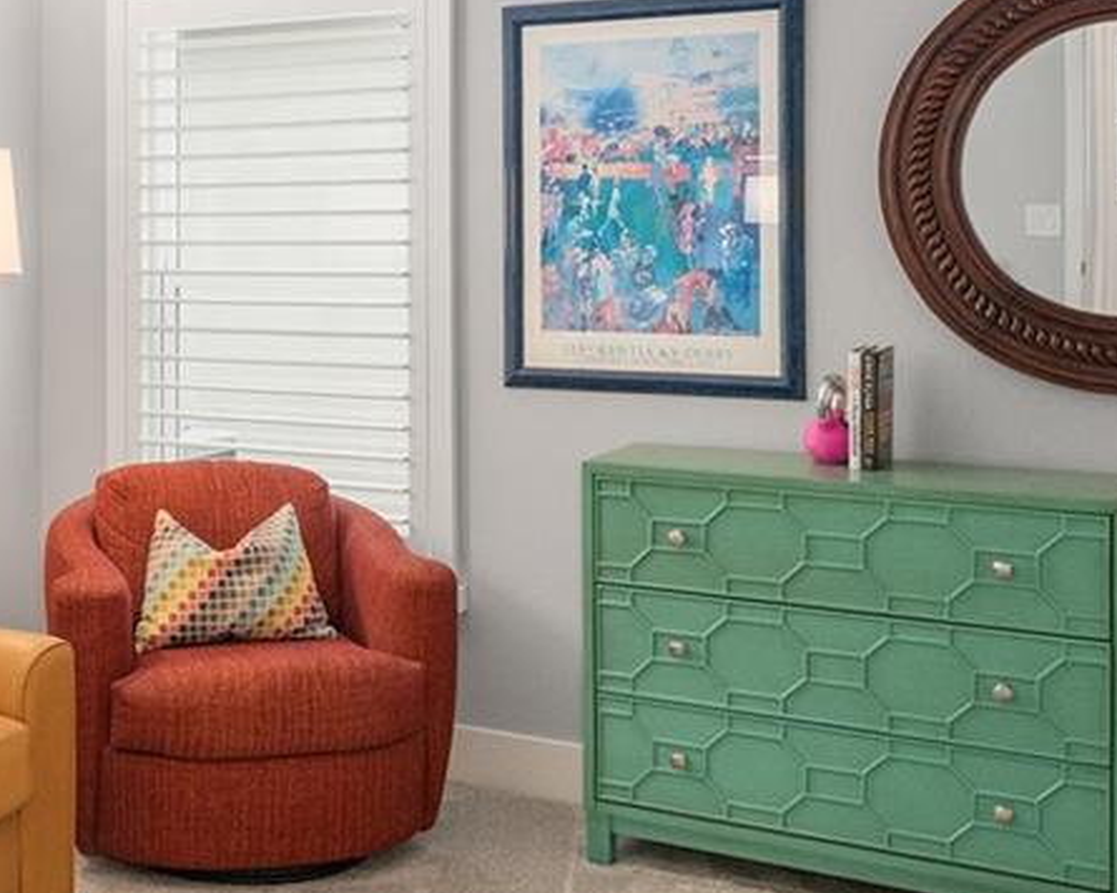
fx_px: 1785
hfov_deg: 33.1
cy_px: 221
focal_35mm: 54
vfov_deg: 27.7
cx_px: 131
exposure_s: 1/10
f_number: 8
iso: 500
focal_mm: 16
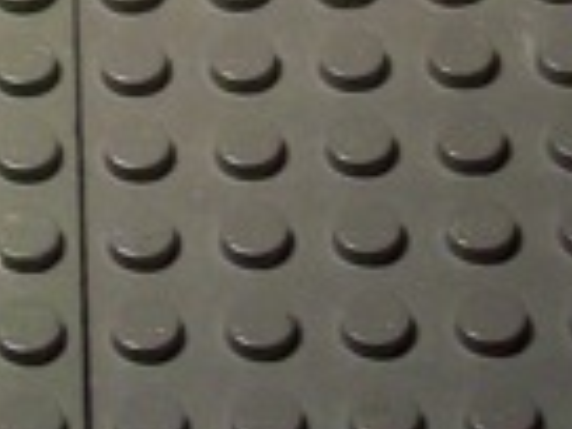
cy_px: -147
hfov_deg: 7.9
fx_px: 4115
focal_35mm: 249
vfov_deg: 5.9
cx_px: 17
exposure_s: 1/33.4
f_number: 3.6
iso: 160
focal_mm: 8.8
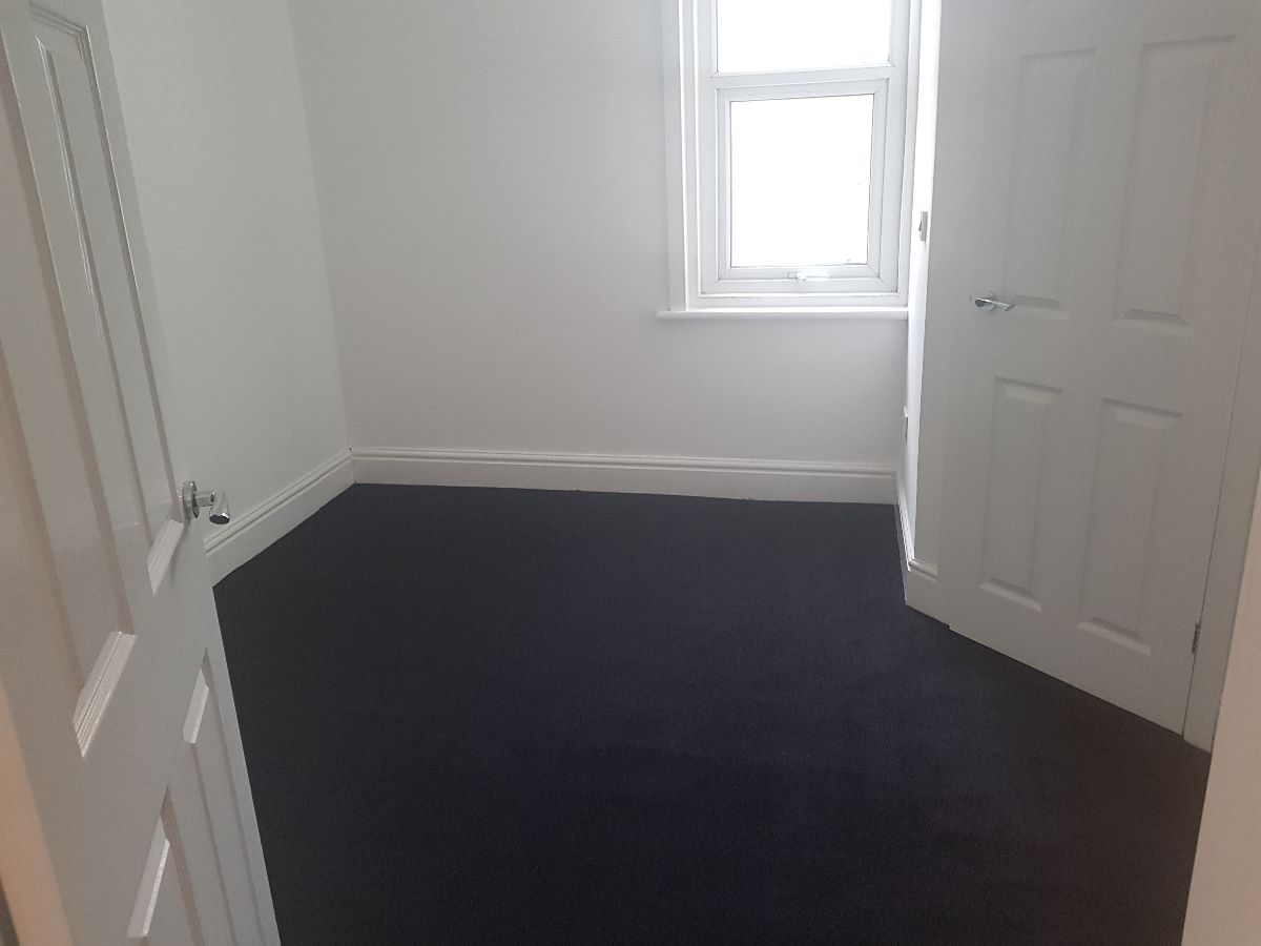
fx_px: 947
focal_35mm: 26
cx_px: 630
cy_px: 473
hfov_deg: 67.3
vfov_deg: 53.1
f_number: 1.7
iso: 160
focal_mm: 4.2
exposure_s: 1/33
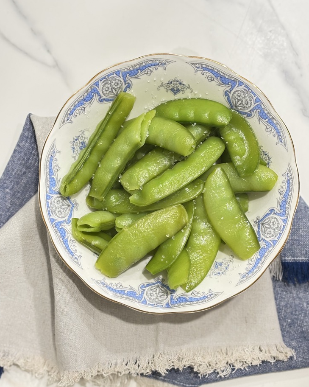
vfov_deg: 33.0
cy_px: 209
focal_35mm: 57
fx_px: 652
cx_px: 157
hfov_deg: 26.7
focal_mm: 5.96
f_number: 1.6
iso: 160
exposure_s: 1/33
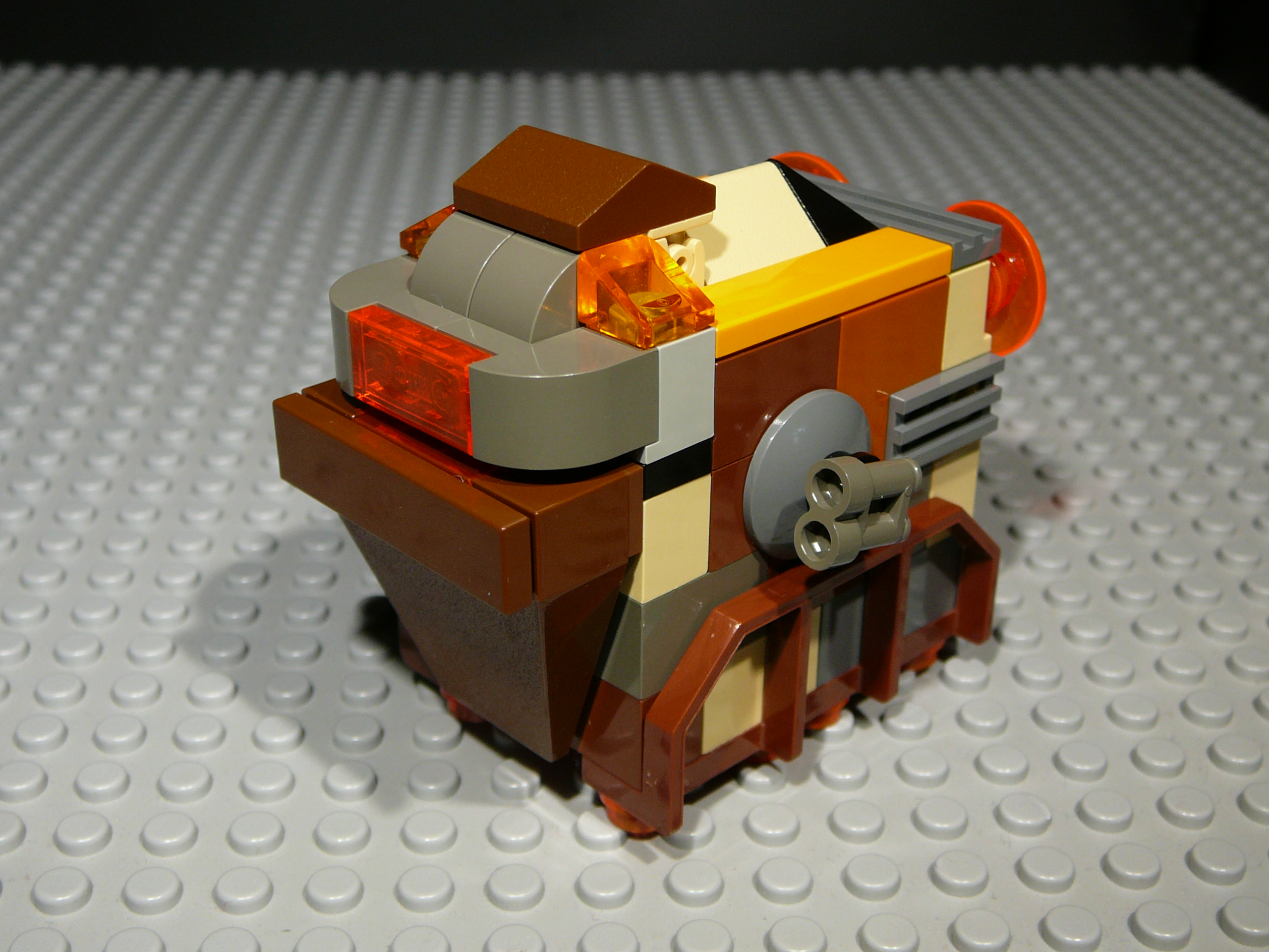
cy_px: 476
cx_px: 634
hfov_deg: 42.1
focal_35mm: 45
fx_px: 1650
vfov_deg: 32.2
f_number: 3.2
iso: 100
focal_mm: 6.7
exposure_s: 1/50
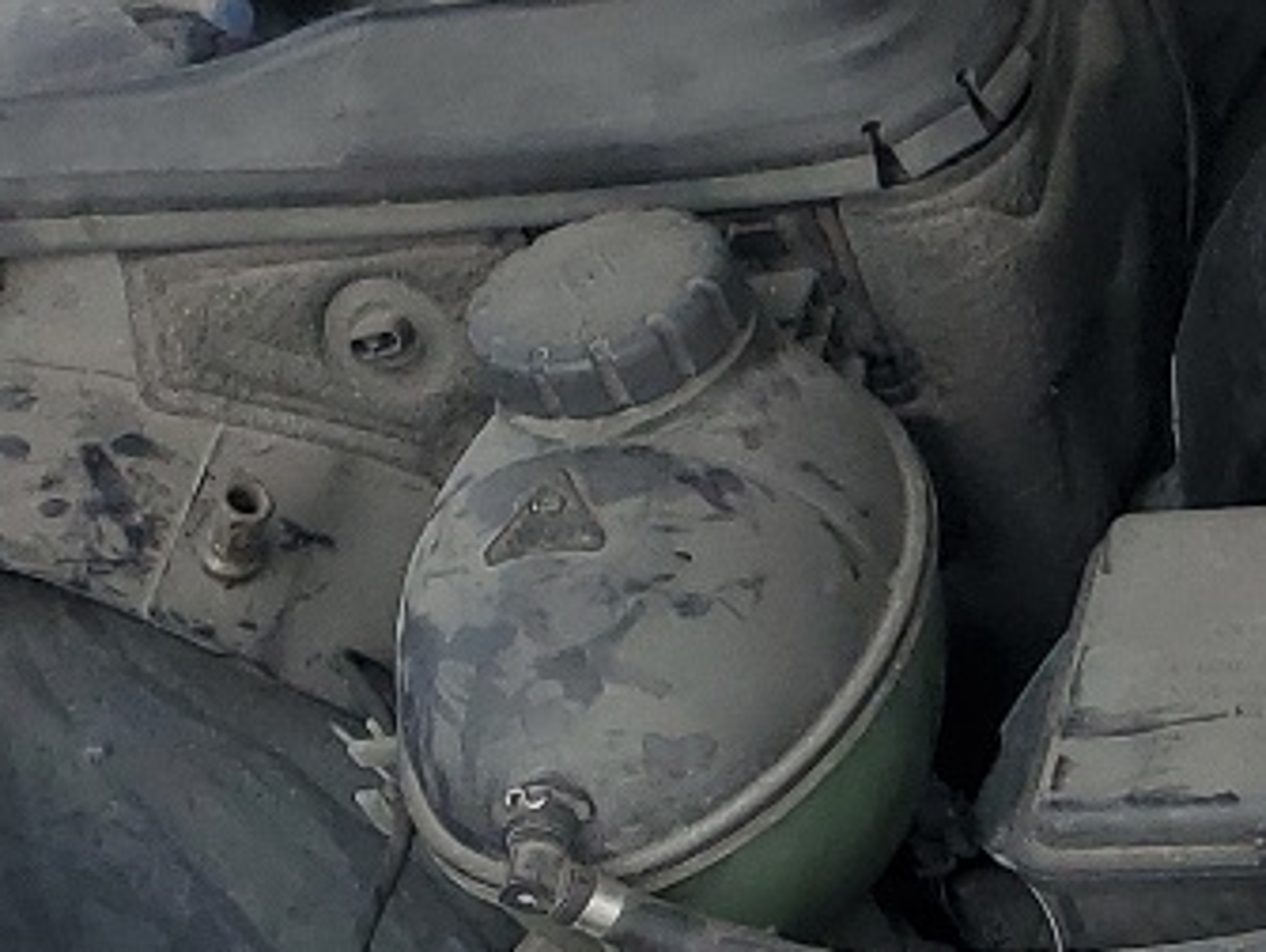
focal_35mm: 124
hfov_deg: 14.1
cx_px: 2283
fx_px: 4540
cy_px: 1281
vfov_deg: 11.6
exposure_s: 1/1667
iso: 50
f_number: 1.5
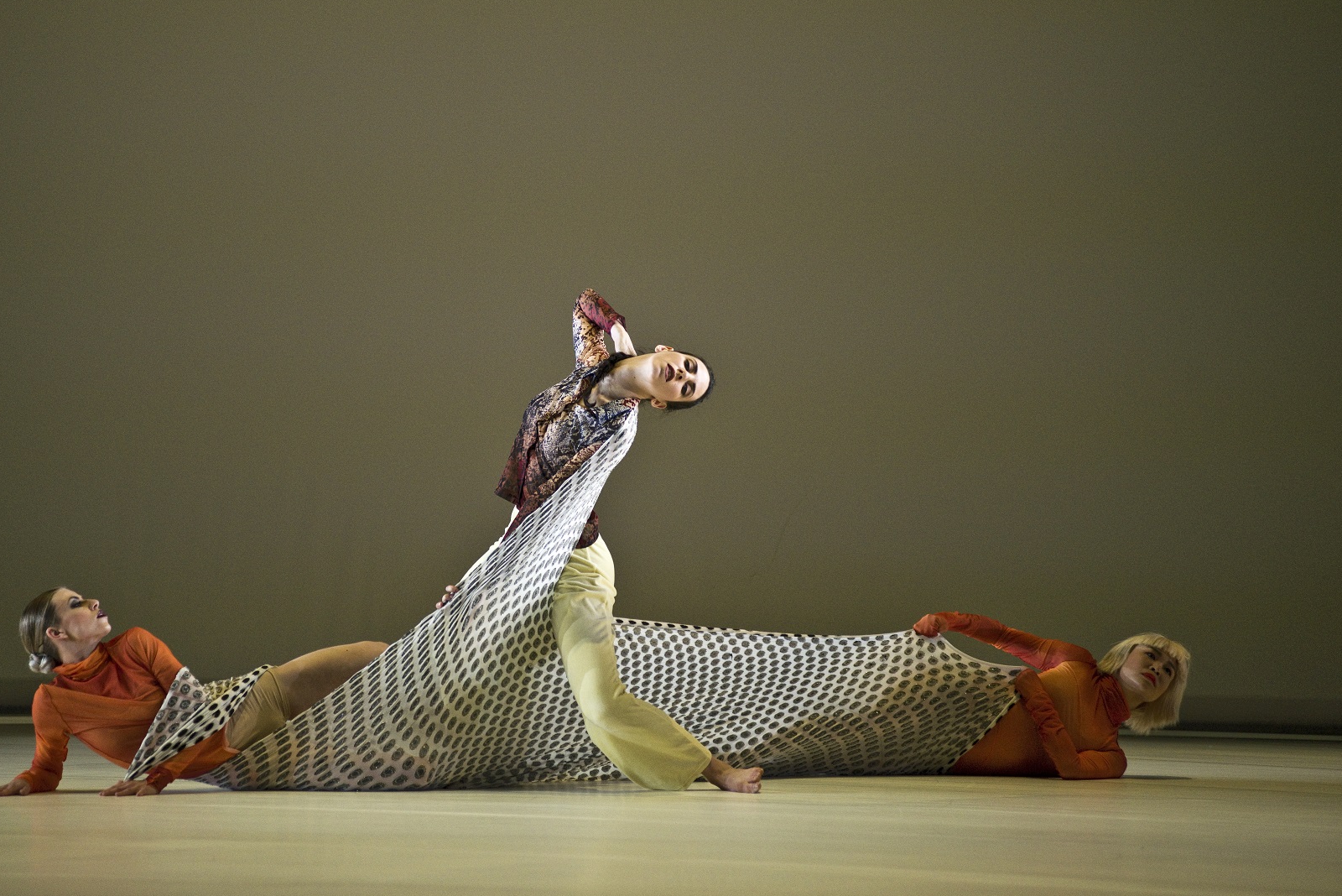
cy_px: 386
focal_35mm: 230
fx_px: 8577
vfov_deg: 6.0
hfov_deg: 8.9
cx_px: 591
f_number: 2.8
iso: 200
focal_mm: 200
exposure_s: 1/1250
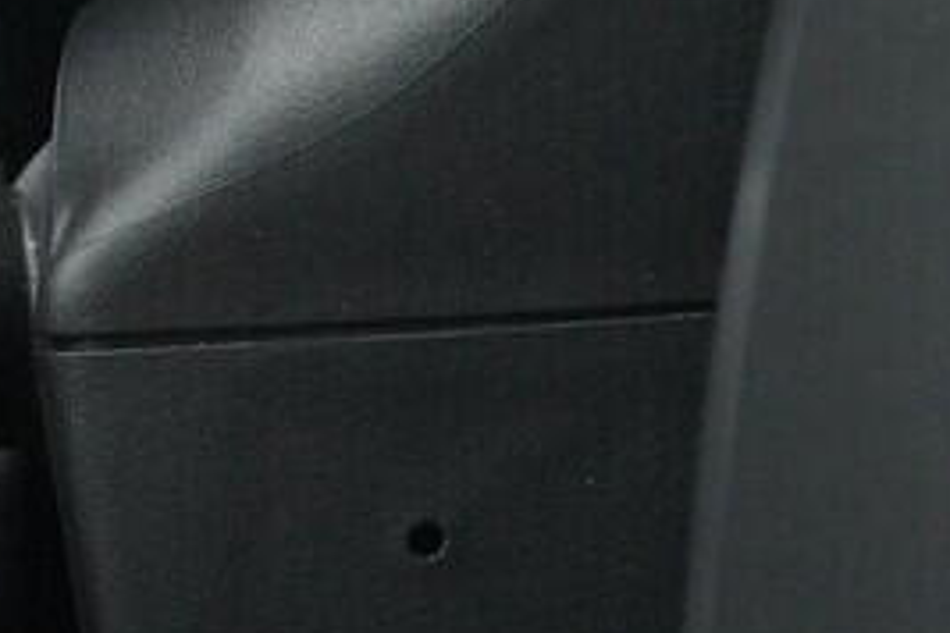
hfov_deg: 14.0
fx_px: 3641
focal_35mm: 138
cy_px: 272
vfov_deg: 9.9
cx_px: -455
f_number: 6.3
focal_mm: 24
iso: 6400
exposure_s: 1/250
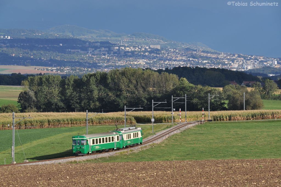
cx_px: 140
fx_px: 1579
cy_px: 94
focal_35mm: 202
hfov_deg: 10.2
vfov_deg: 6.8
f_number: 10
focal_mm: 135
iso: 200
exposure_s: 1/400
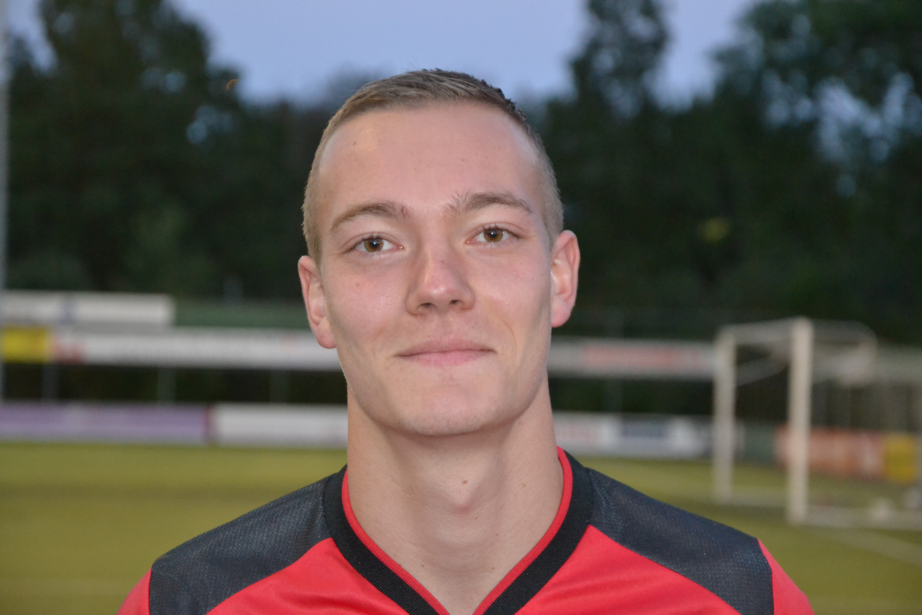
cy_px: 308
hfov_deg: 16.1
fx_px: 3265
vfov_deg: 10.8
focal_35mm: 128
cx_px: 461
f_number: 5.6
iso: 3200
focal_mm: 85
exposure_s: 1/60
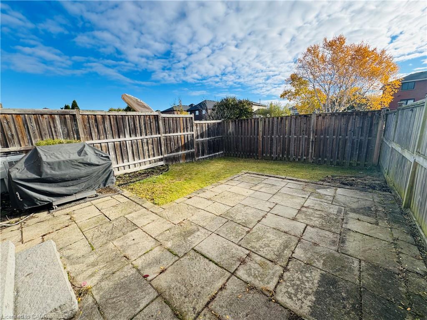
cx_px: 214
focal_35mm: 14
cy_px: 160
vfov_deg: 85.7
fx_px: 173
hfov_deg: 102.1
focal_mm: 2.22
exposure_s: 1/641
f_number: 2.2
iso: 40
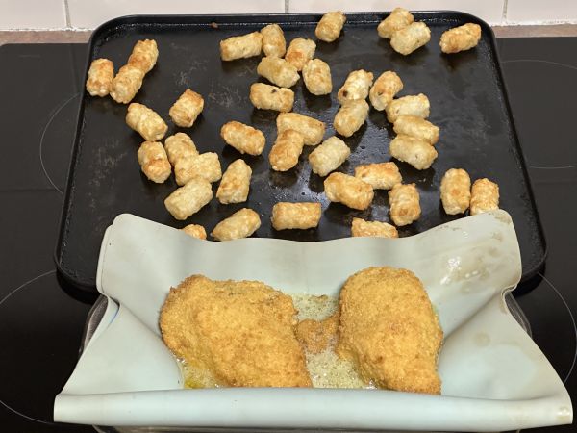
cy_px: 216
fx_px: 1283
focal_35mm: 77
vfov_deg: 19.1
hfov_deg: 25.3
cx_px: 288
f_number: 2.8
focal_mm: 9
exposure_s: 1/34
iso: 640
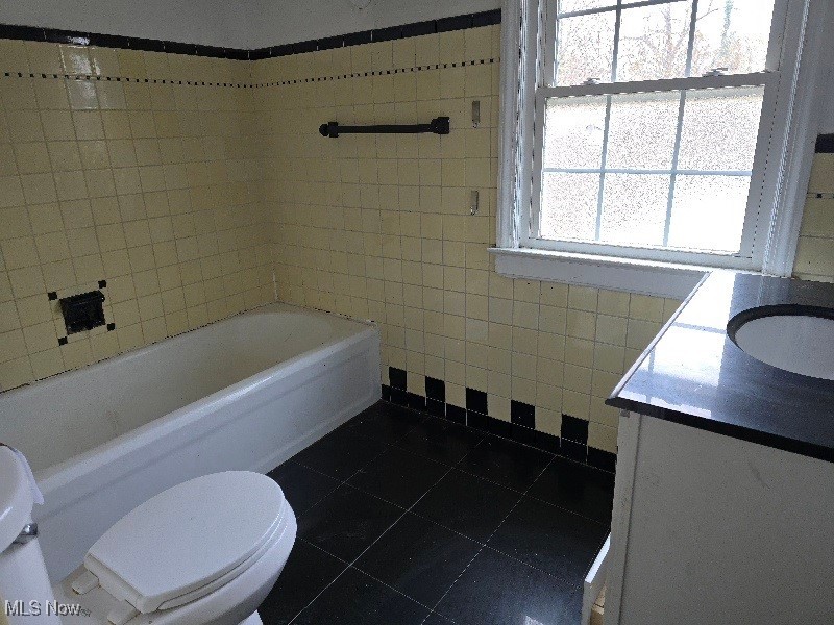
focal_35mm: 23
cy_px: 312
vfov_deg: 58.9
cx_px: 417
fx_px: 554
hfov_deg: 73.9
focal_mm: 6.3
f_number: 1.7
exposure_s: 1/120
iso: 160
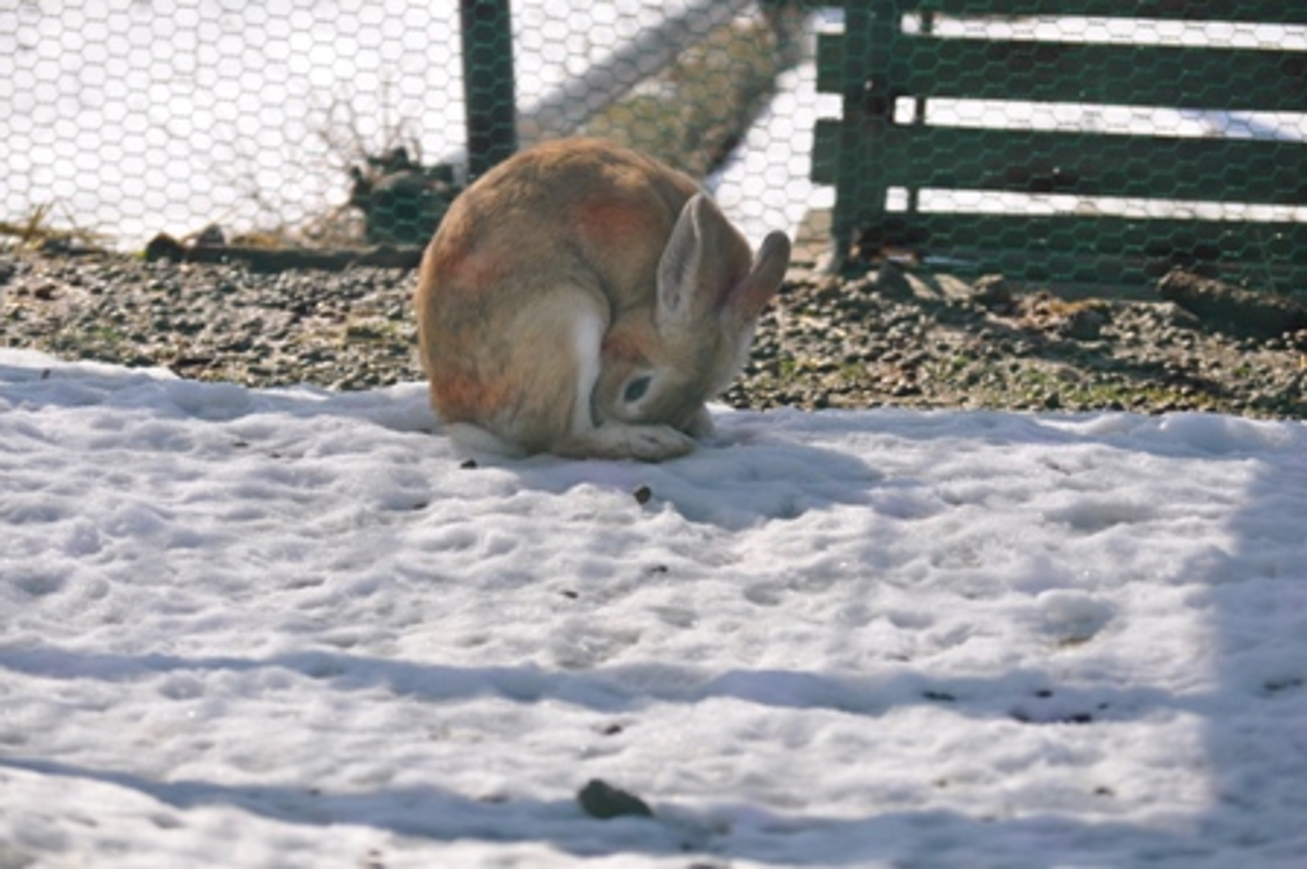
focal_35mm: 158
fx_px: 5714
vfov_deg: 8.7
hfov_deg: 13.0
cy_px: 434
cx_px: 654
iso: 400
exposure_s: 1/1600
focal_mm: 105
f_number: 7.1
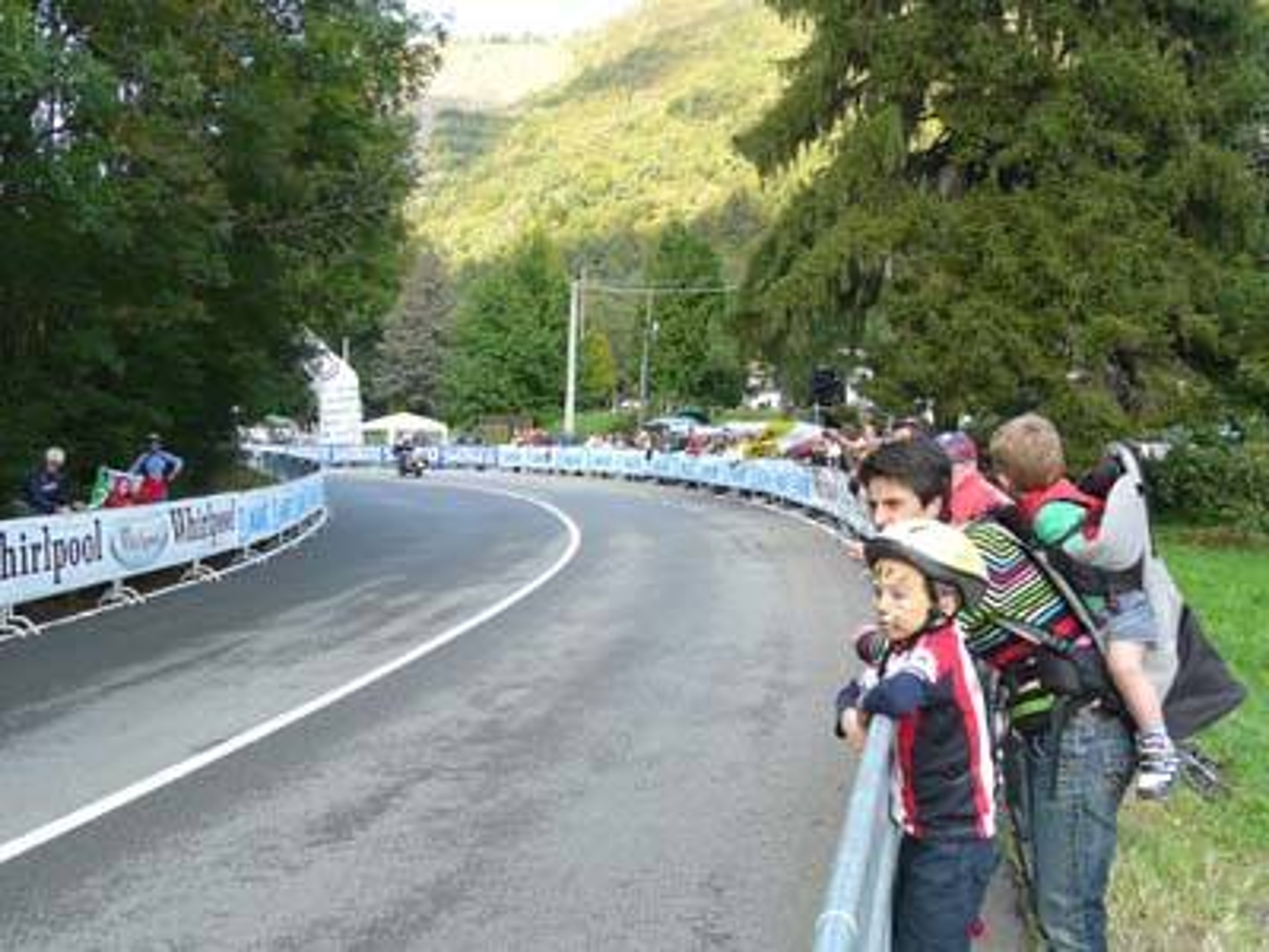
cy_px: 476
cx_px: 634
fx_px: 1320
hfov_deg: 51.4
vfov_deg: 39.7
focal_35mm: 36
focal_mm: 4.6
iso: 100
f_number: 2.8
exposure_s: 1/160
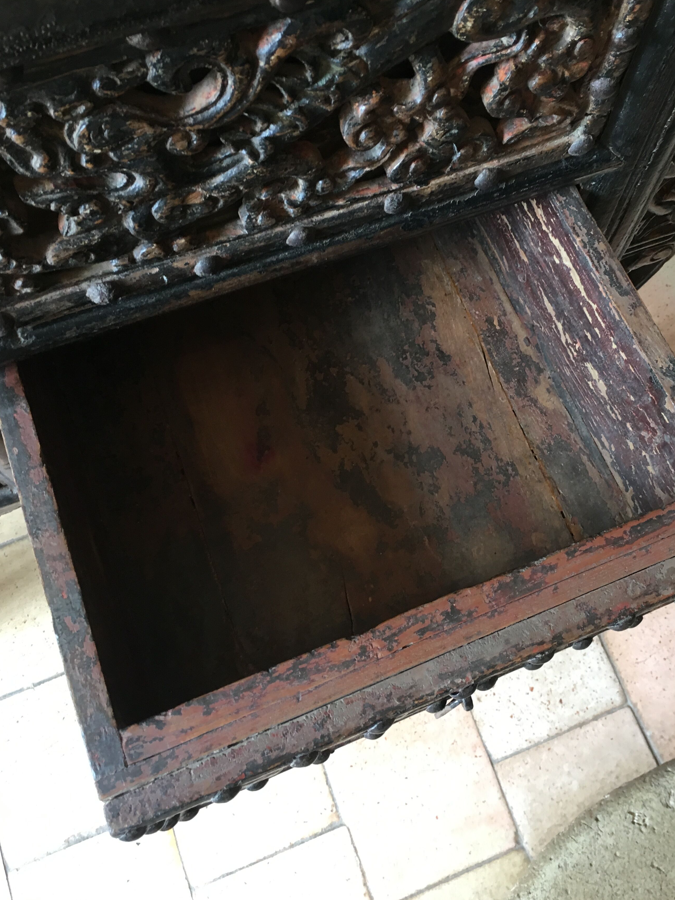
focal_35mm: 34
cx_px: 382
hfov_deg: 41.7
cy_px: 395
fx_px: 884
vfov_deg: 53.8
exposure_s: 1/33
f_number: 2.2
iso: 125
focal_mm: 4.15
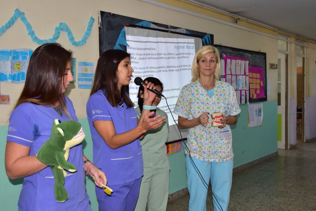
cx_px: 173
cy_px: 111
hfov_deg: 45.4
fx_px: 377
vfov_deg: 31.2
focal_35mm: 43
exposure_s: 1/125
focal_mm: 26
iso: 400
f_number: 5
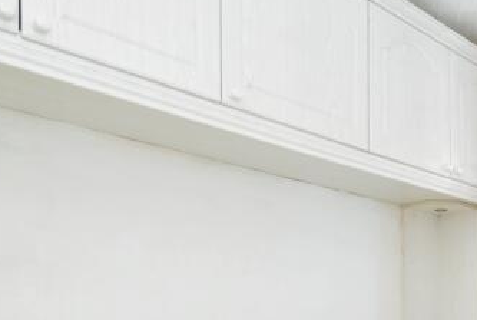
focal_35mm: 43
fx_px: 570
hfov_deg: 40.6
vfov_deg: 28.3
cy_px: 356
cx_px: 460
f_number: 2.8
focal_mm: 14
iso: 400
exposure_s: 1/30
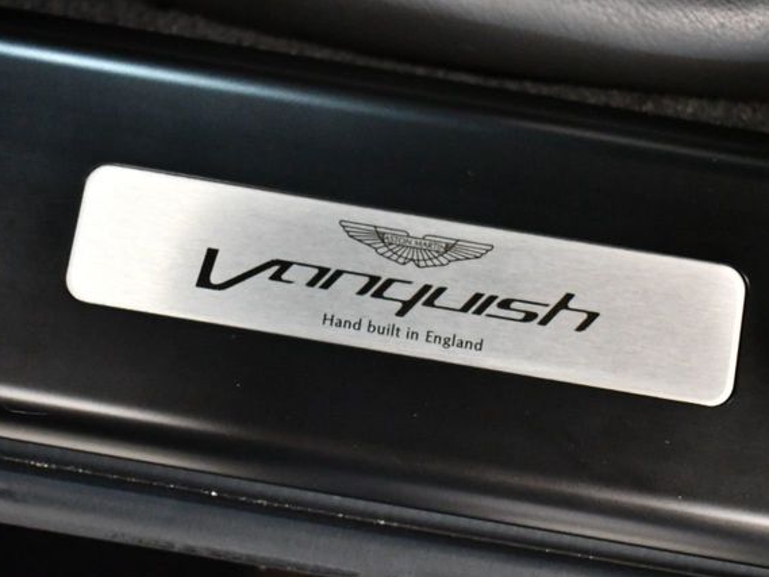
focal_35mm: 78
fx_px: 1733
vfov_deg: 18.9
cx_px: 373
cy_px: 288
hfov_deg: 25.0
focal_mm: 36
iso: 10000
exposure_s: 1/60
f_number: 4.8
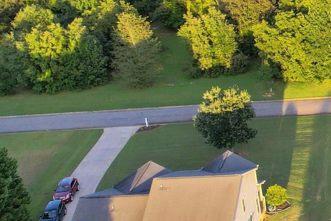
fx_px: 745
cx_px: 509
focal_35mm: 81
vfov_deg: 16.9
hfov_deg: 20.9
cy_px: 91
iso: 100
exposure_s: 1/60
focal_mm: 8.38
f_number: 2.8
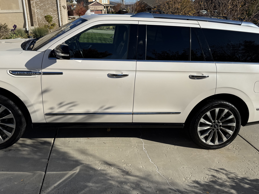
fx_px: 232
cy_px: 76
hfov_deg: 58.3
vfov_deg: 45.2
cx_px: 122
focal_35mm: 31
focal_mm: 6.76
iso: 80
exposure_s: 1/6711
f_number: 1.78
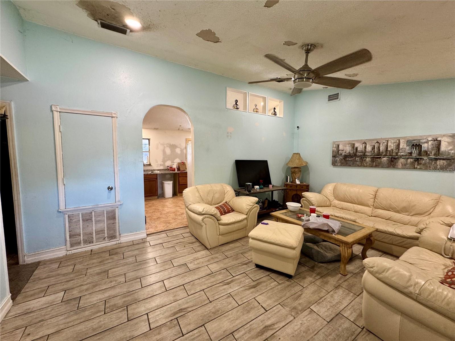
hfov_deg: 102.1
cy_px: 170
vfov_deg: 85.7
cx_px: 228
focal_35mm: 14
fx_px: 184
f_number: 2.2
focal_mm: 2.22
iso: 160
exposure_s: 1/60
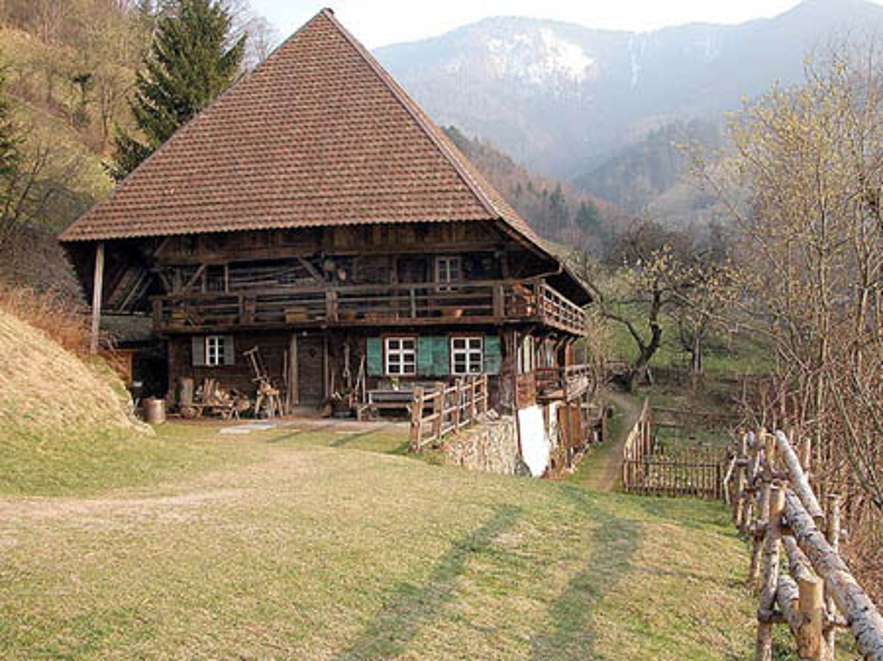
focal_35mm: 34
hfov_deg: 54.0
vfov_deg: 41.8
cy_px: 330
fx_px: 867
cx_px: 442
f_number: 4
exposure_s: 1/250
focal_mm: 8.9
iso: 100
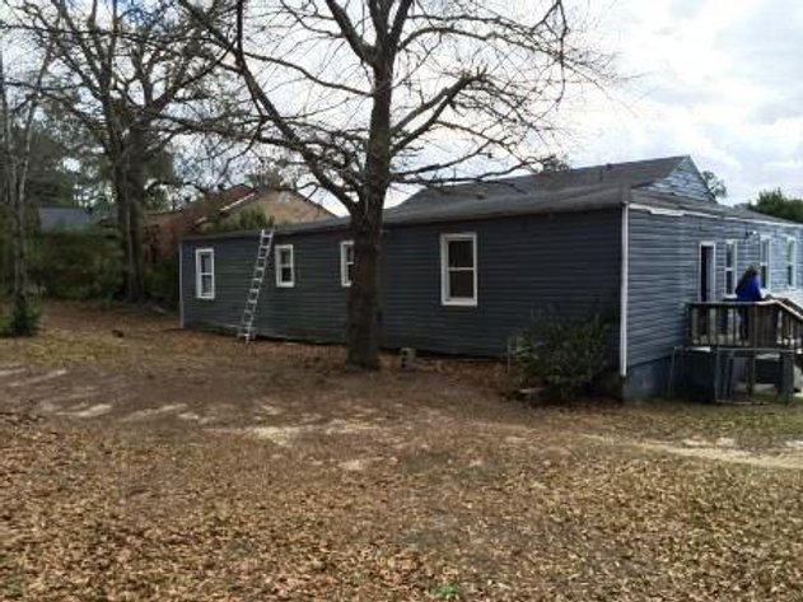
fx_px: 673
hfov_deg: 61.7
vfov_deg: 48.2
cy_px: 301
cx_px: 402
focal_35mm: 29
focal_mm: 4.15
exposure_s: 1/1026
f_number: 2.2
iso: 32
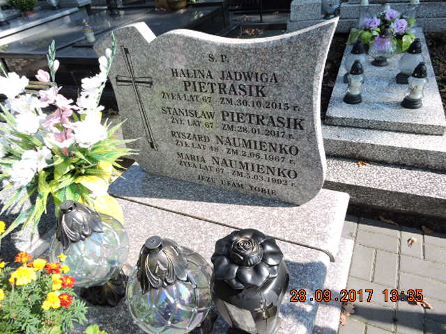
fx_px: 309
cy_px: 167
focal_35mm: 24
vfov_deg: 56.8
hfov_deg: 71.6
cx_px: 223
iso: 100
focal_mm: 4.3
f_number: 3.3
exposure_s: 1/400
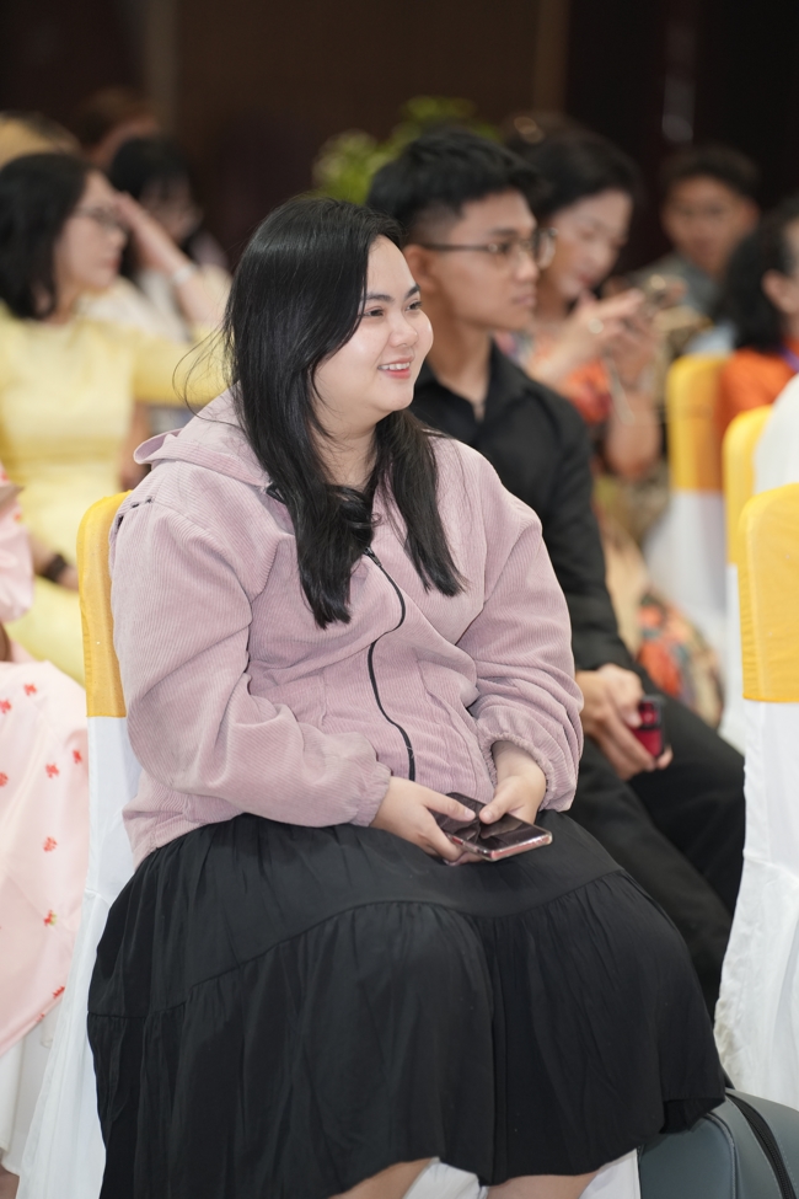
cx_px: 400
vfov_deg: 13.7
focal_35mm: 150
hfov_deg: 9.1
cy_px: 600
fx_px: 4993
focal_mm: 150
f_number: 2.8
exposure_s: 1/200
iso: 1600
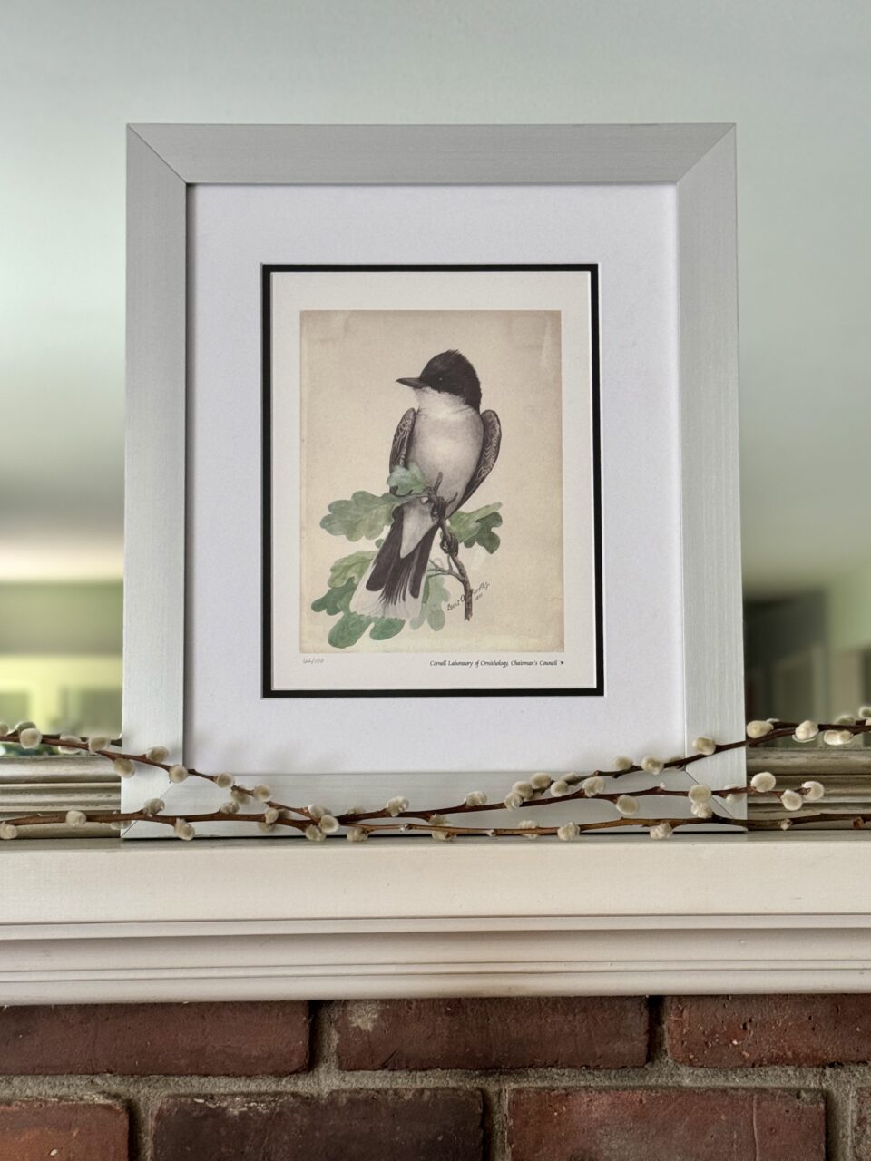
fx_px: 1610
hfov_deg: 30.3
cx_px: 436
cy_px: 580
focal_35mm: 48
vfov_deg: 39.7
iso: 160
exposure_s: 1/60
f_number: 1.78
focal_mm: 6.76
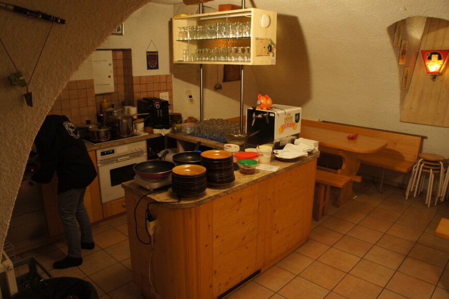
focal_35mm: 27
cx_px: 224
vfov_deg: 47.9
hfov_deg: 67.4
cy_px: 150
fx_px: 337
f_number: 3.5
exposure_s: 1/30
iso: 800
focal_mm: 18
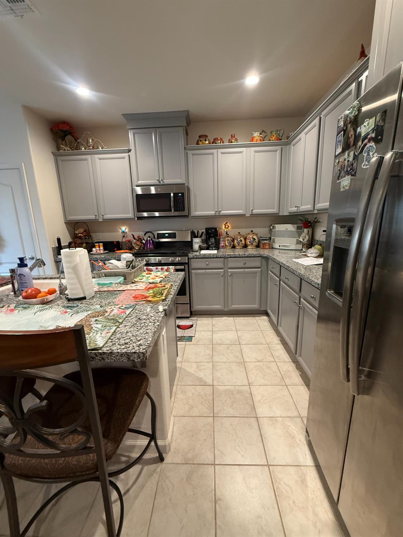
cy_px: 268
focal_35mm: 14
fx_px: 217
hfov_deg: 85.7
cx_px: 202
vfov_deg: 102.1
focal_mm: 2.22
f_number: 2.2
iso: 400
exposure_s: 1/60
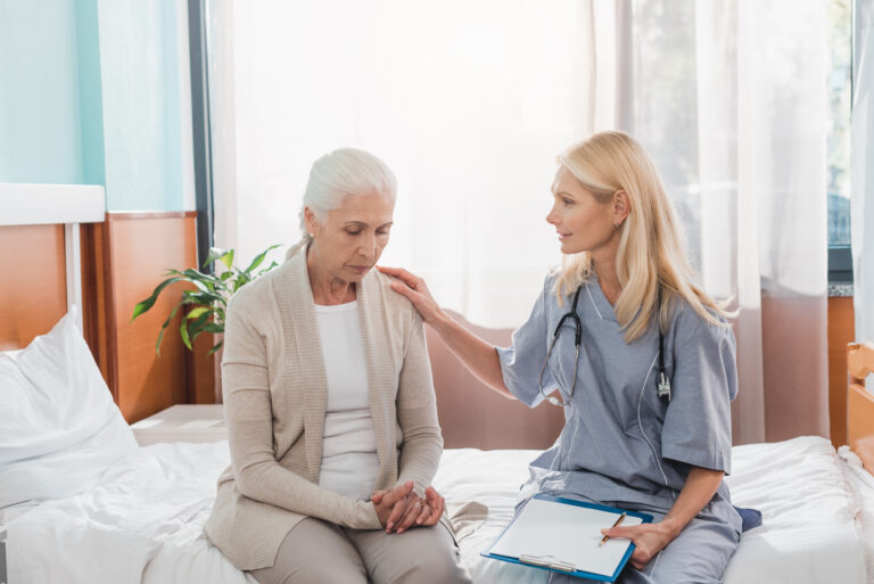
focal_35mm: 50
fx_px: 1215
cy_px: 292
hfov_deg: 39.6
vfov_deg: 27.0
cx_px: 437
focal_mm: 50
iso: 250
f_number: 4
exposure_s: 1/160
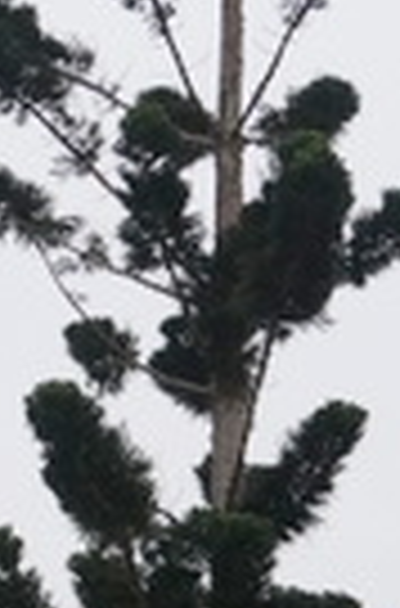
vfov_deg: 11.4
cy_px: 707
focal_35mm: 178
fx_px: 2996
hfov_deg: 7.6
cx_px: 2
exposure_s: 1/160
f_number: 4.5
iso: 500
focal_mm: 25
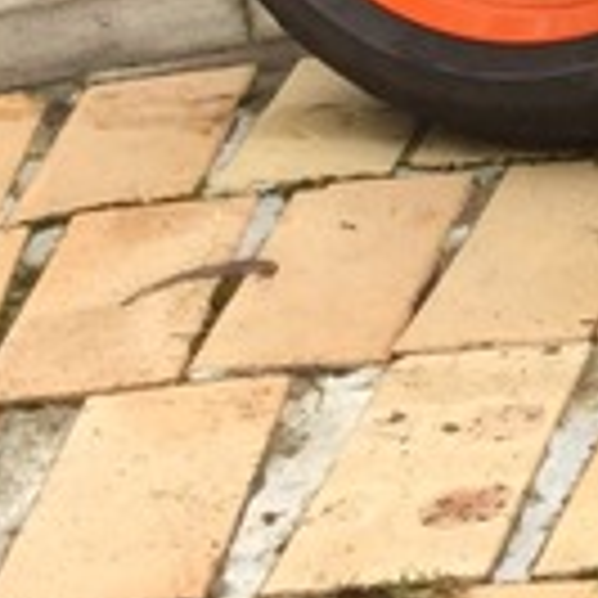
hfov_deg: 9.0
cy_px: -643
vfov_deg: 9.8
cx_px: 1686
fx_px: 3225
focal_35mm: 165
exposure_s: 1/195
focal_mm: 3.3
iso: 25
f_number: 2.4
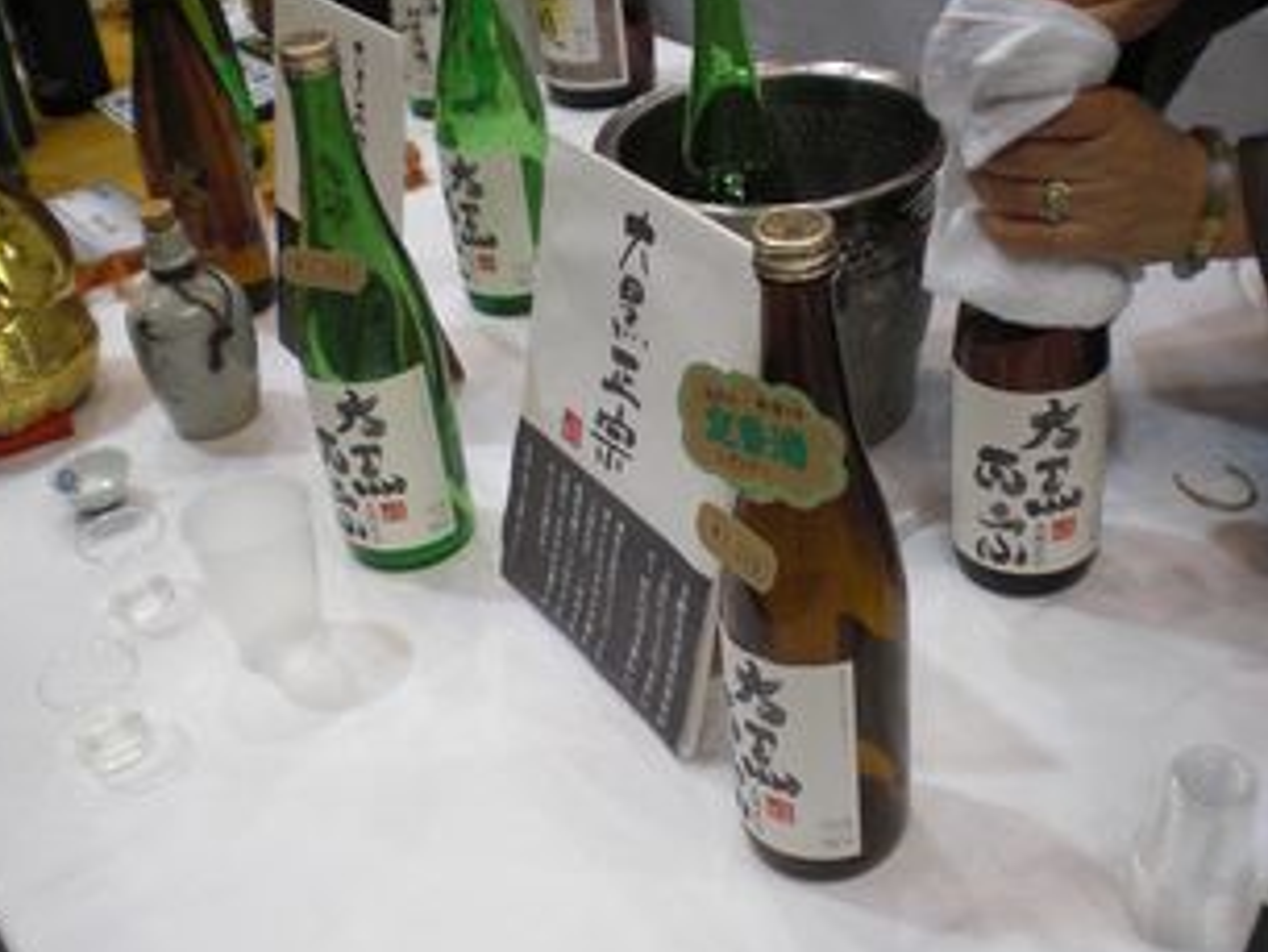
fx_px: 1576
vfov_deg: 33.6
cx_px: 592
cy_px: 447
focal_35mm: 43
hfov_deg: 43.8
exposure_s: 1/100
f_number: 3.1
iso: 200
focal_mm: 6.3
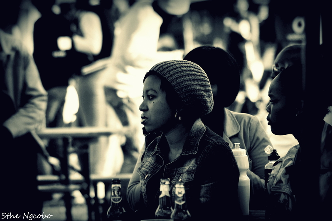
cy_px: 110
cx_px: 166
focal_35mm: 330
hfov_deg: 6.3
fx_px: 3040
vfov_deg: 4.2
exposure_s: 1/500
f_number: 6.3
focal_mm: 220
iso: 200
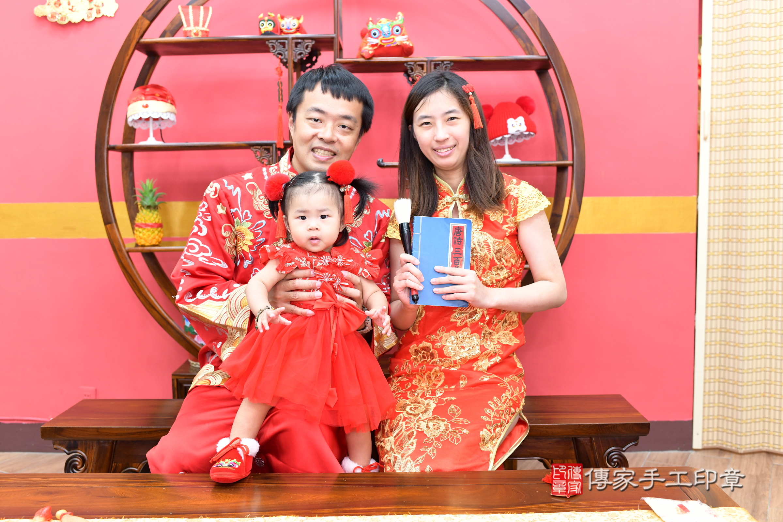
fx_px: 761
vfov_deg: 37.9
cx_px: 392
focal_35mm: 35
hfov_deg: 54.4
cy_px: 261
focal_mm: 35
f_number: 4.5
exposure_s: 1/200
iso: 1000
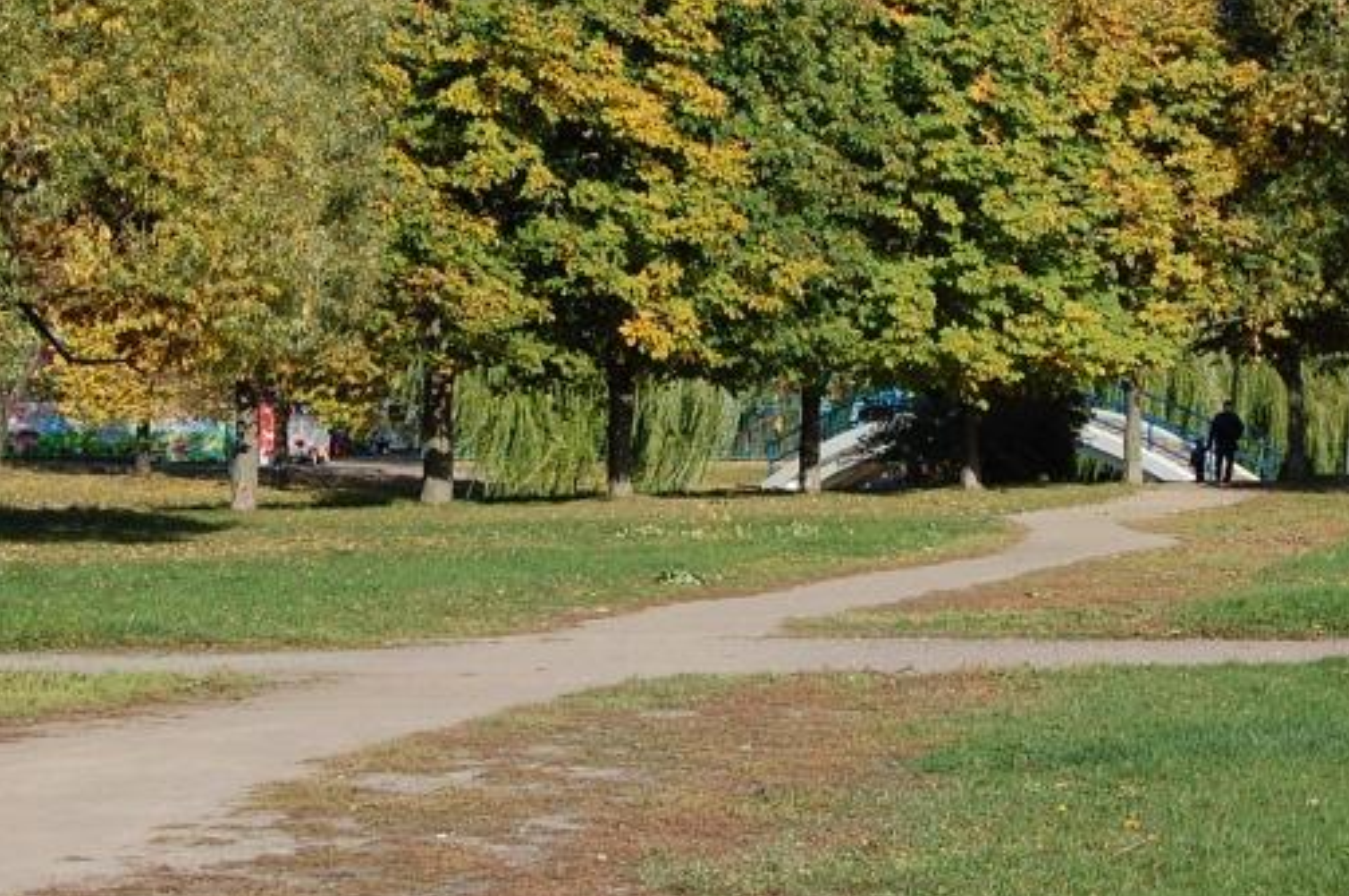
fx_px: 4341
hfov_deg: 17.7
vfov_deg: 11.7
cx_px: 724
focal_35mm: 116
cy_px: 211
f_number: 9
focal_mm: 38
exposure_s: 1/320
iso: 200
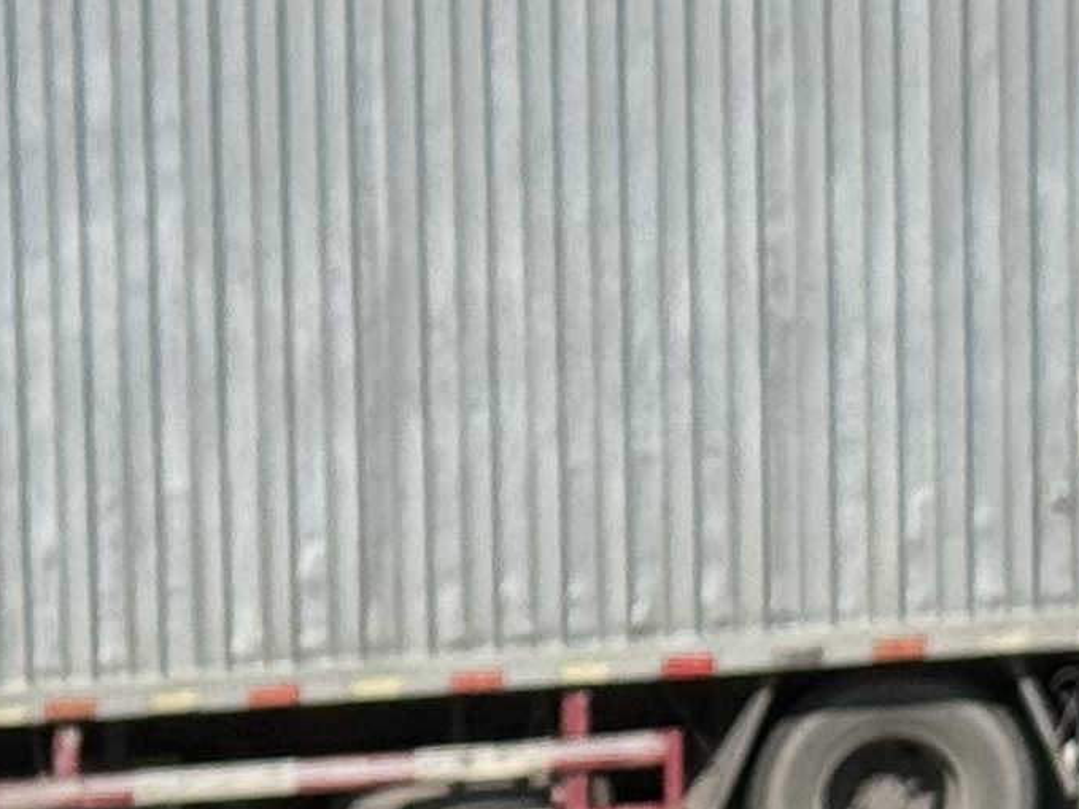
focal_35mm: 285
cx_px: -1619
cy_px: 1817
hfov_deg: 6.6
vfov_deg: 5.1
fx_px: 8882
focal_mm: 6.76
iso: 64
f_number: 1.78
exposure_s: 1/9901
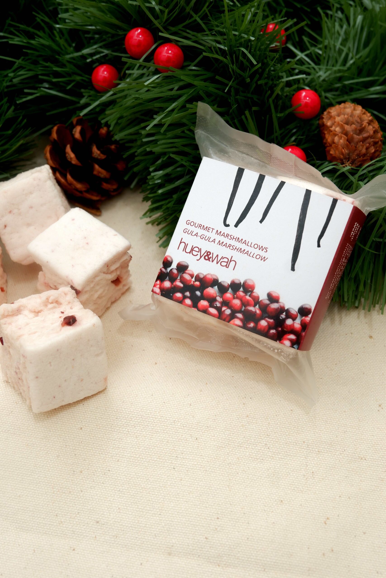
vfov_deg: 46.4
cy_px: 289
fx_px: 675
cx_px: 193
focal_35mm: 42
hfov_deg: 31.9
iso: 250
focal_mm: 28.2
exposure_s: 1/40
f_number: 6.4
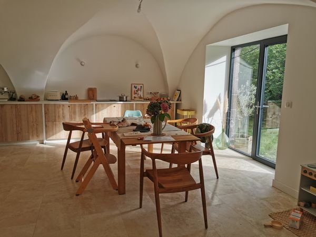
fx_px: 246
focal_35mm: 27
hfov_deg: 65.3
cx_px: 158
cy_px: 118
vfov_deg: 51.4
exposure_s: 1/862
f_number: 1.6
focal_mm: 5.56
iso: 50
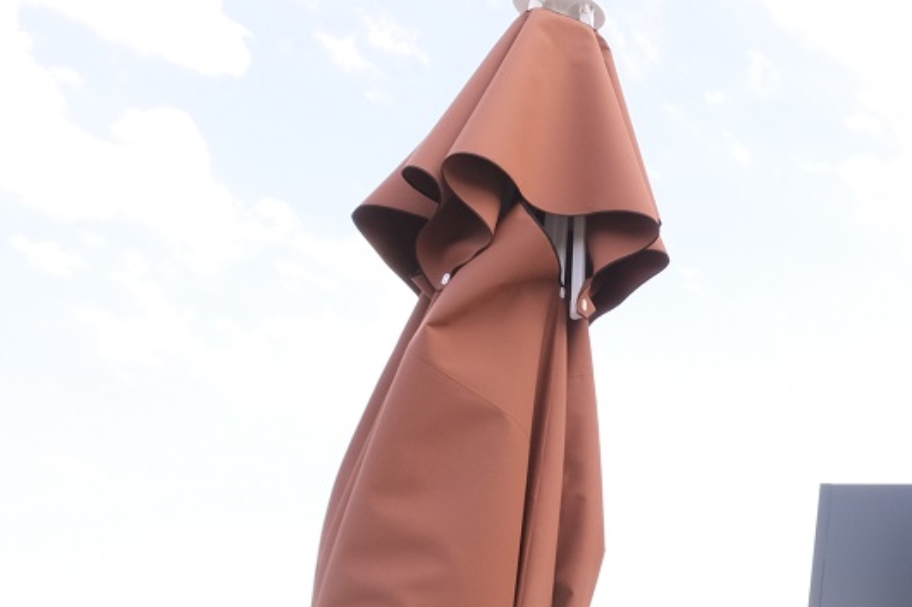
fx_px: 1342
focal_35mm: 53
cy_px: 423
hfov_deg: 29.2
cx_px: 1229
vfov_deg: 25.3
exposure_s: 1/40
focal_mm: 10
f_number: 9
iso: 320
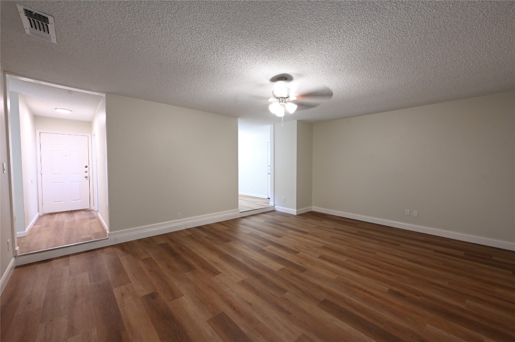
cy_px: 171
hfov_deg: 104.3
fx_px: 200
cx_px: 258
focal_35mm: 14
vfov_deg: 81.1
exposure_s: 1/15
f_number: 8
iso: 1800
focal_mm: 14
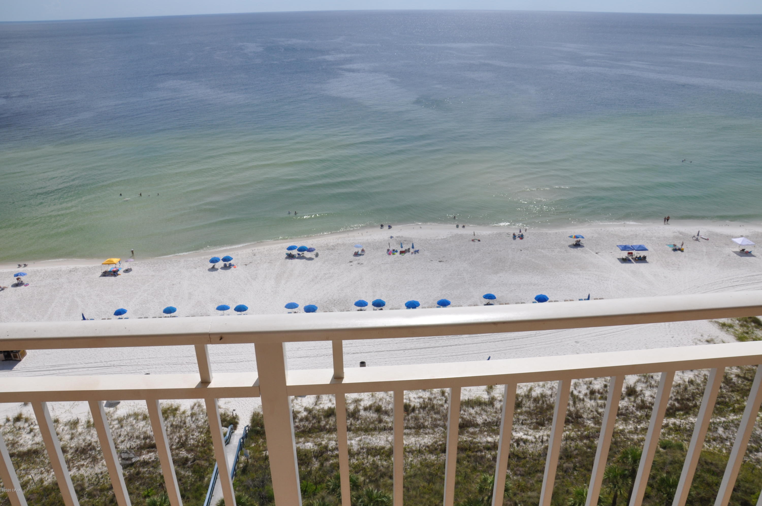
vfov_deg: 47.8
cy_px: 253
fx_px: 571
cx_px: 381
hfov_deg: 67.4
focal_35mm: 27
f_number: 16
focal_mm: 18
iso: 200
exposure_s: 1/250
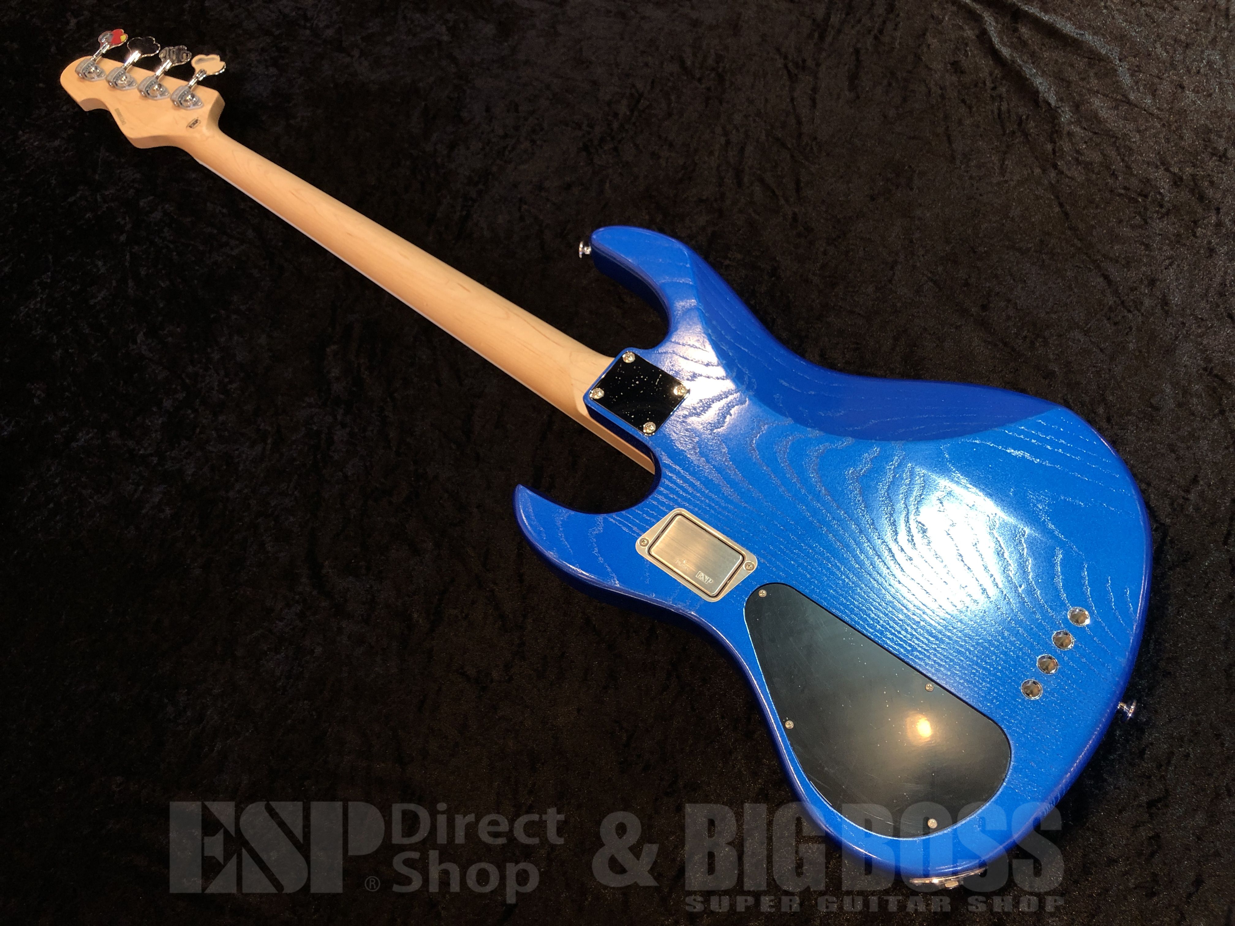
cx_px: 618
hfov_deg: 63.4
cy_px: 463
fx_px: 999
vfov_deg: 49.7
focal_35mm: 28
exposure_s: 1/24
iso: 40
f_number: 1.8
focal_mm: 3.99
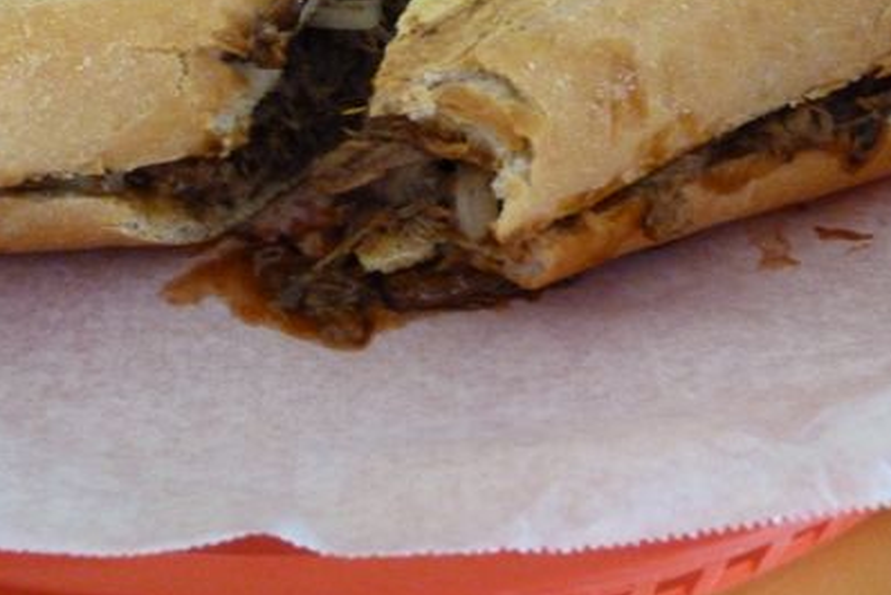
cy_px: 117
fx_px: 1906
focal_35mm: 77
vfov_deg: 17.6
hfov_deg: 26.2
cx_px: 343
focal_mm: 8.7
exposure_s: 1/13
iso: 800
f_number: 3.2
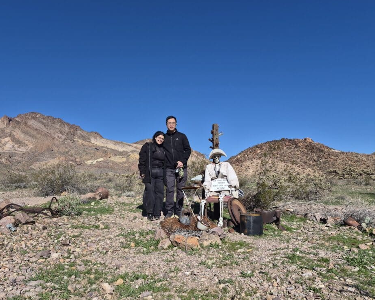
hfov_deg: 67.9
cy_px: 153
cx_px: 169
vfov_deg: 56.8
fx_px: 277
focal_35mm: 25
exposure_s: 1/7664
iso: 80
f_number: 1.8
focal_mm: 5.4
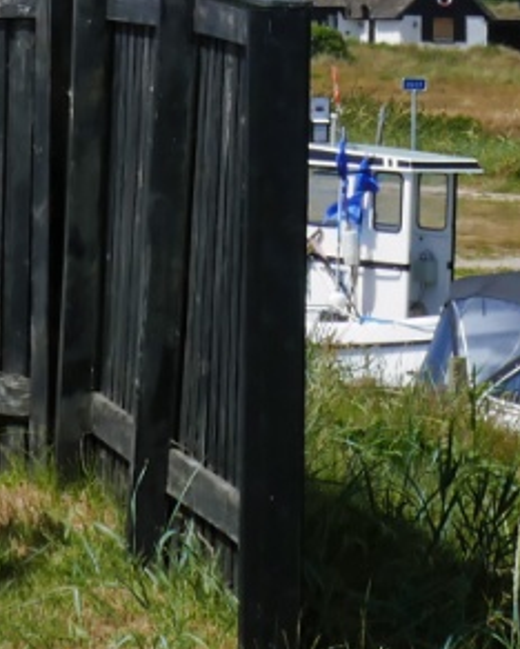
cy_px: -100
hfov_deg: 5.1
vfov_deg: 6.3
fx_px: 5823
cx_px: 340
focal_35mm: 303
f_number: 8
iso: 125
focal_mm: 21.5
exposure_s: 1/500
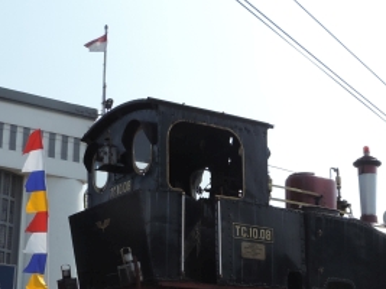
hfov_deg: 27.0
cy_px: 214
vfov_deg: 20.3
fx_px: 803
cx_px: 223
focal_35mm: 72
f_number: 3
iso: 80
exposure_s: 1/1250
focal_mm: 4.3
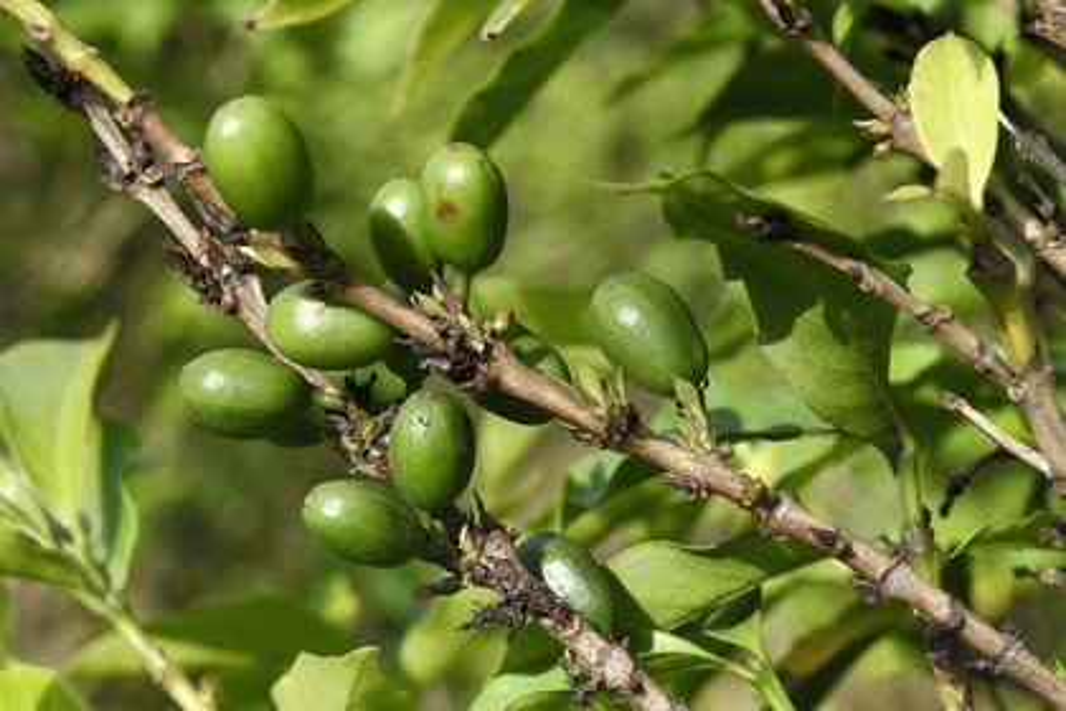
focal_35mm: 70
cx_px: 533
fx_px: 2073
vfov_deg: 19.5
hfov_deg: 28.8
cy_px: 356
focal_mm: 70
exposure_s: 1/200
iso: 400
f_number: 16
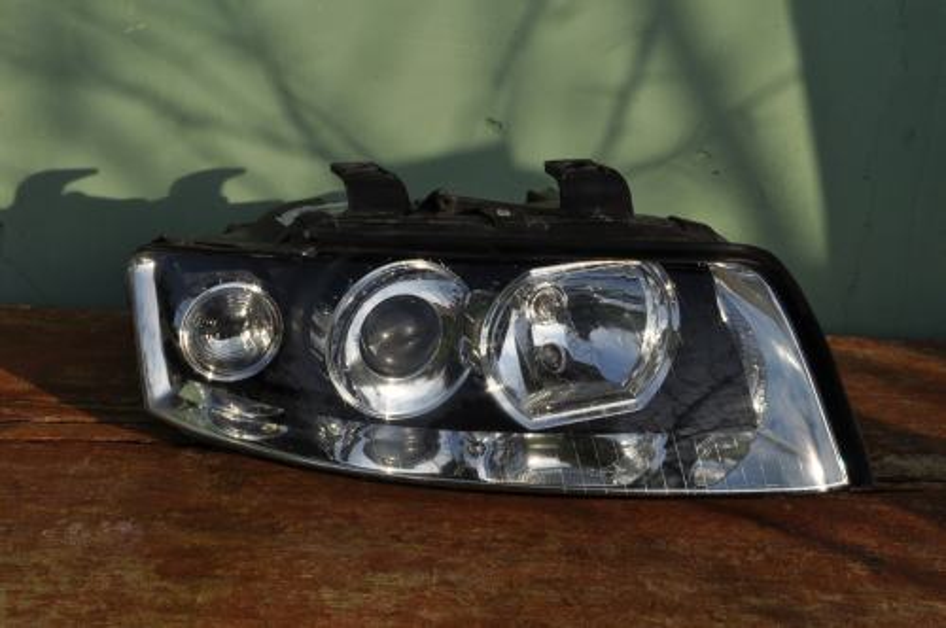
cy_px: 314
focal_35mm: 51
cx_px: 473
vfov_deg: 26.4
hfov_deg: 38.9
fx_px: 1338
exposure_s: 1/320
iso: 200
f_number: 9
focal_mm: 34
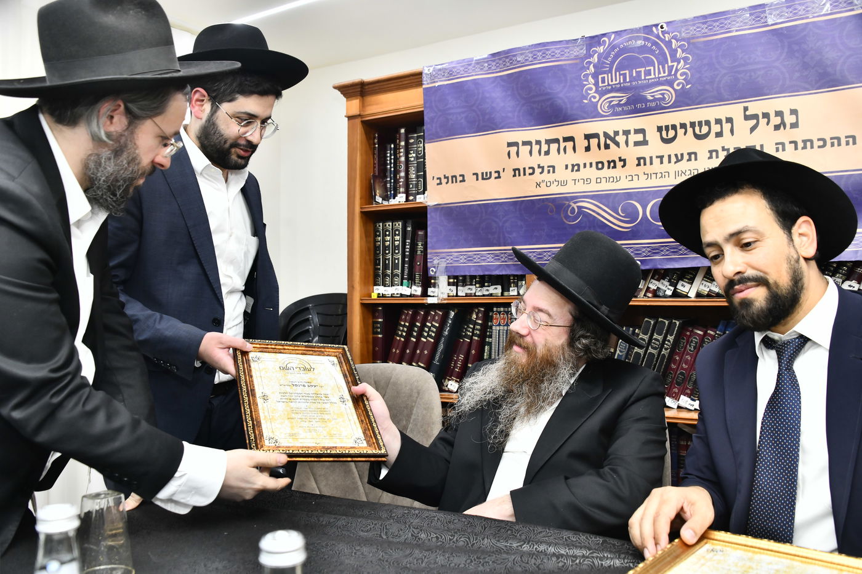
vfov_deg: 41.1
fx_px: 766
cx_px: 431
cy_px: 287
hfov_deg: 58.7
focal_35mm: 32
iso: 1000
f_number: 5.6
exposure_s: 1/125
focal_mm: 32
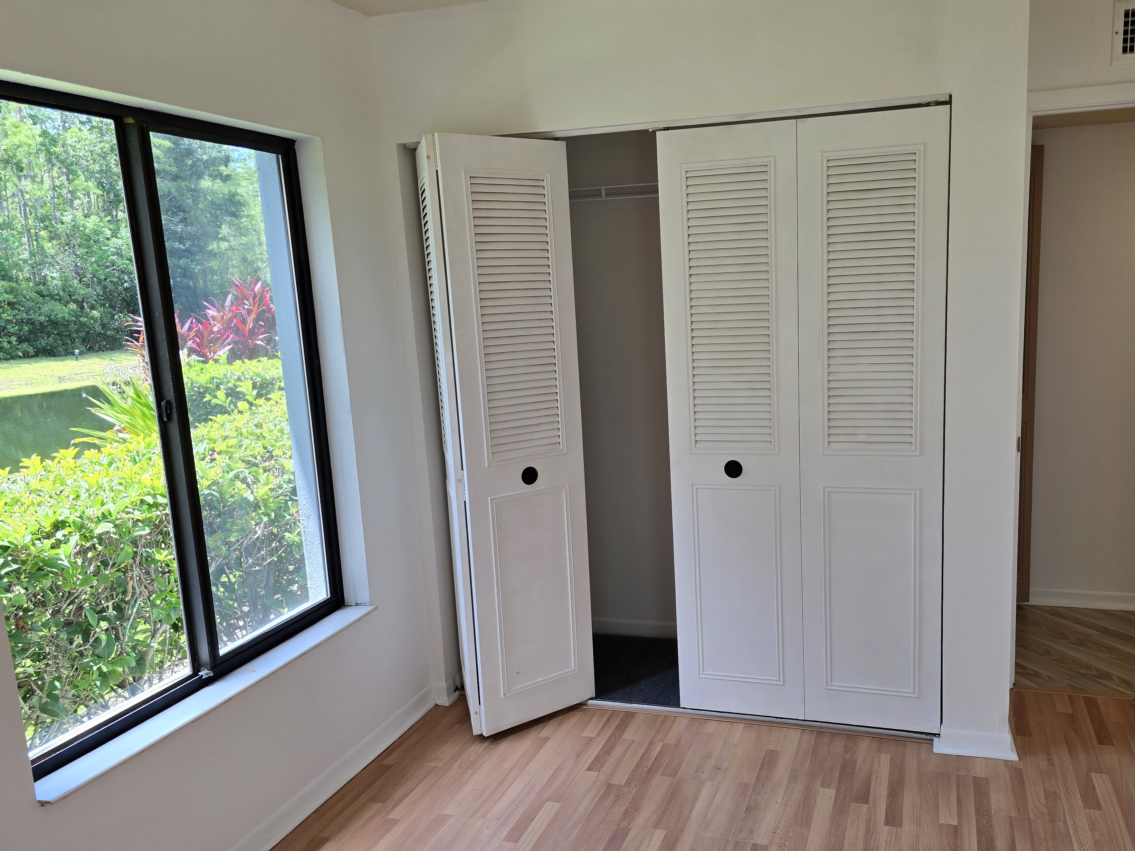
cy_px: 466
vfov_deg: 49.7
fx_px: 918
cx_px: 663
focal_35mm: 28
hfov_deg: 63.0
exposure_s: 1/120
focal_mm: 6.3
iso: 25
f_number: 1.7
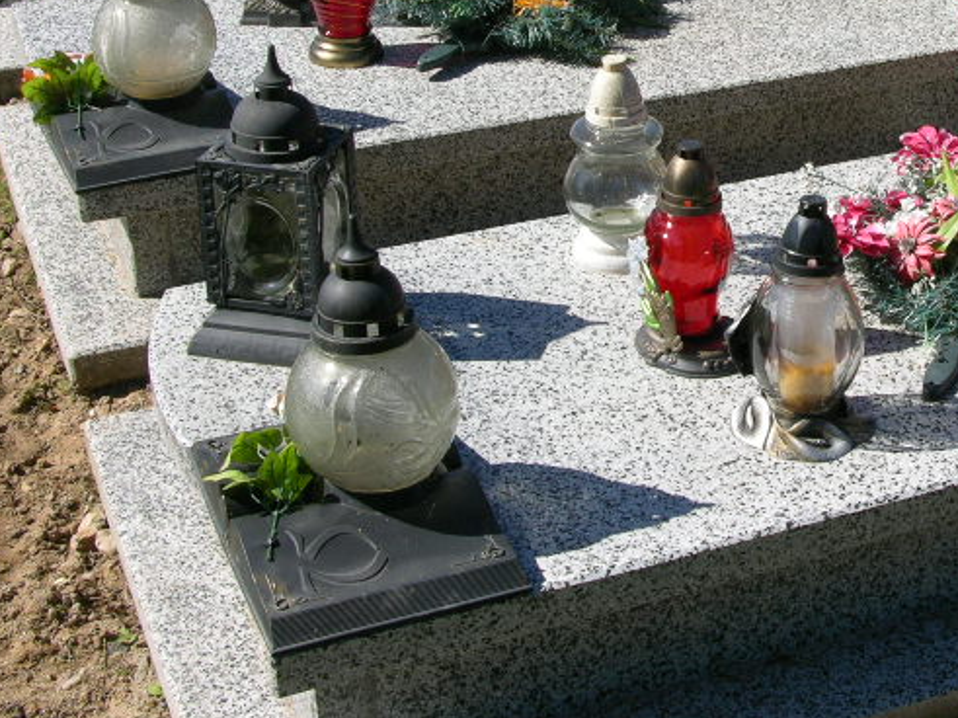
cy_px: 129
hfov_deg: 26.2
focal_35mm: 73
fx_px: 2020
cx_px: 763
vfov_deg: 19.9
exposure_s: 1/236
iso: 50
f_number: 6.3
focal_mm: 8.9
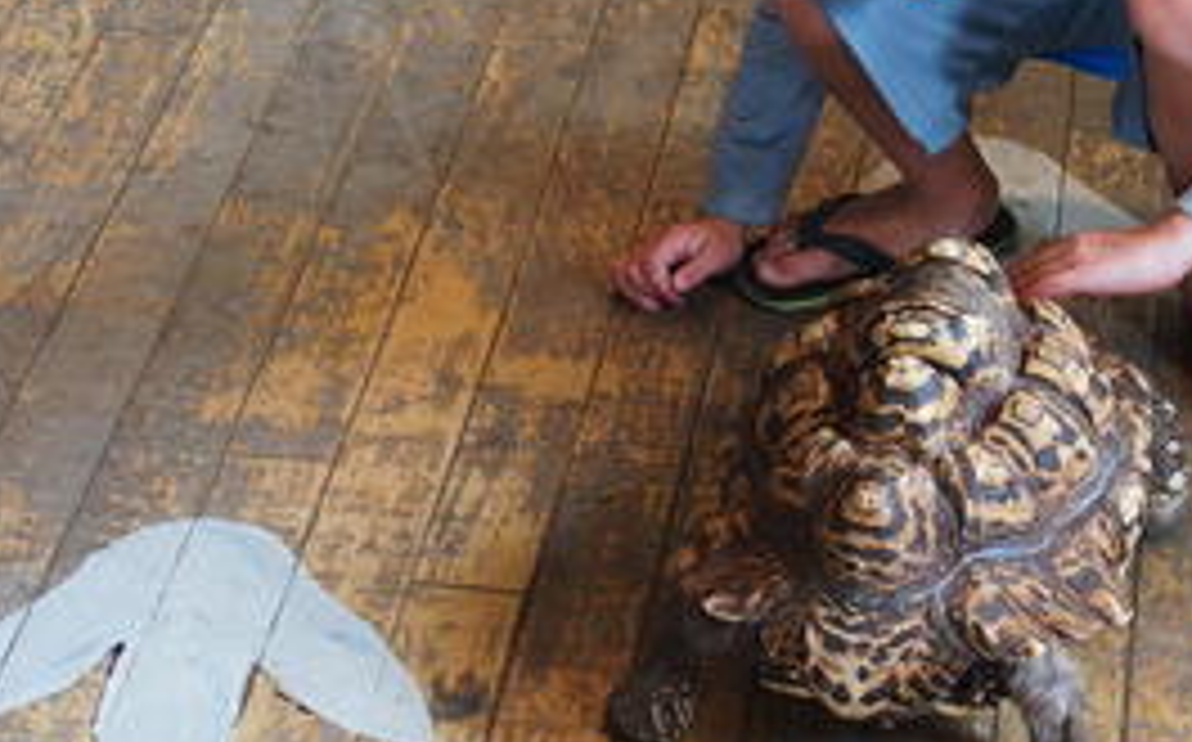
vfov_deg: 9.5
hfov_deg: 15.2
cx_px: 828
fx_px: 4446
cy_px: 157
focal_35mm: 137
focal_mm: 16.1
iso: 400
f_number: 2.8
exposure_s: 1/60
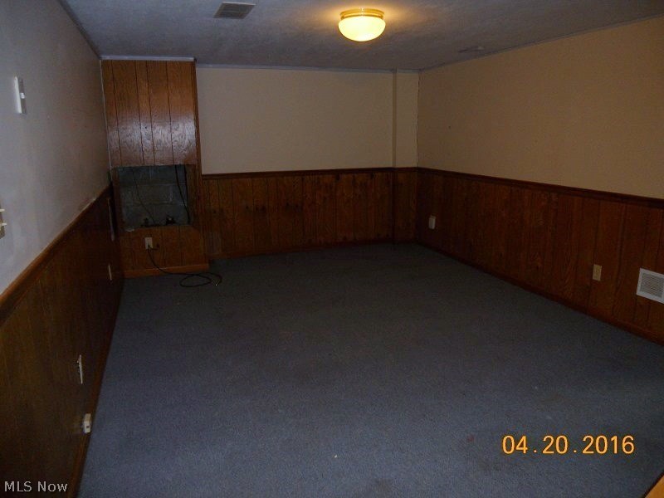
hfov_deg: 65.3
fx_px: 518
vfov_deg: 51.4
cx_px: 332
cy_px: 249
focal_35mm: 27
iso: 100
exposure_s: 1/25
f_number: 3.2
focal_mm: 4.9
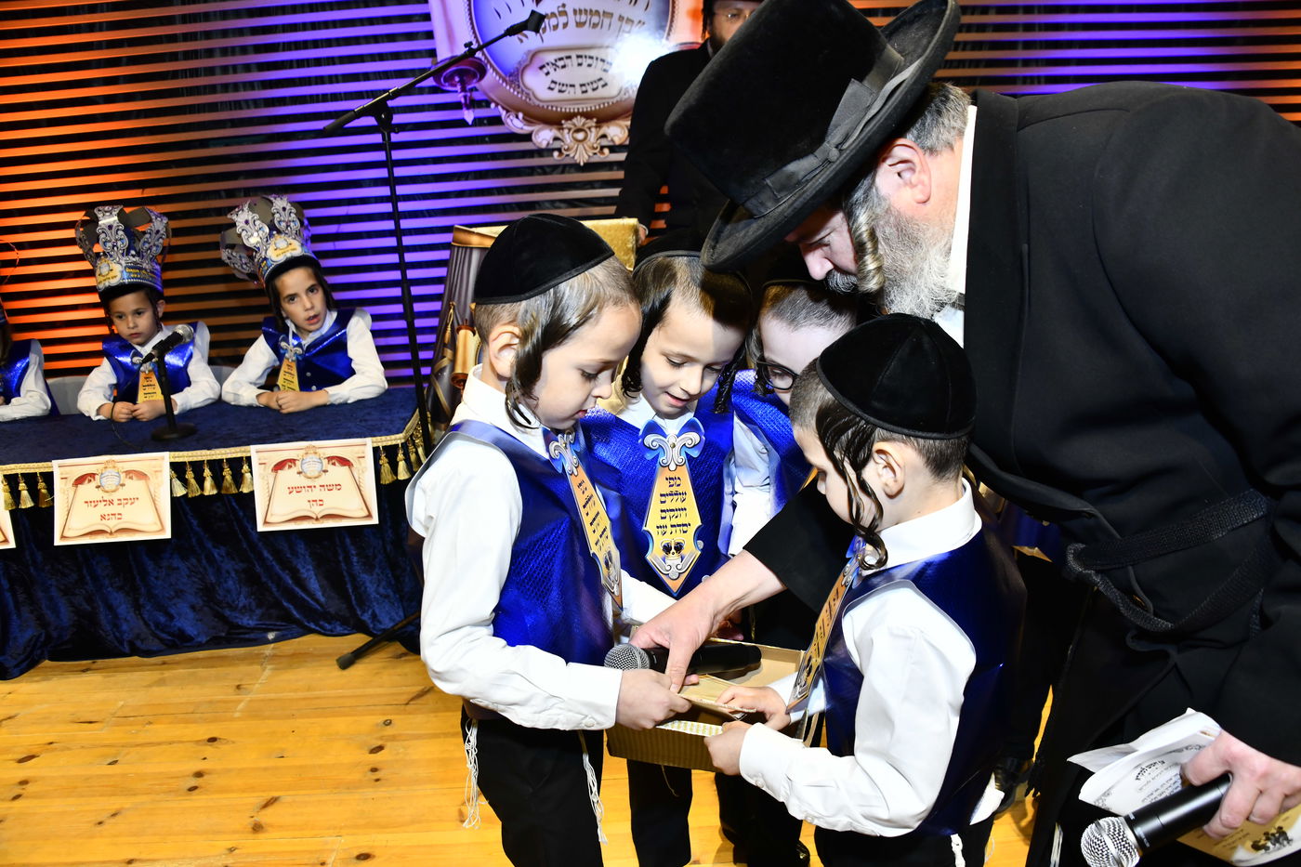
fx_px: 1012
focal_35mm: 28
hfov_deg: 65.5
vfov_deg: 46.4
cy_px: 434
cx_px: 650
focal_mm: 28
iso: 800
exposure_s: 1/125
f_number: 5.6
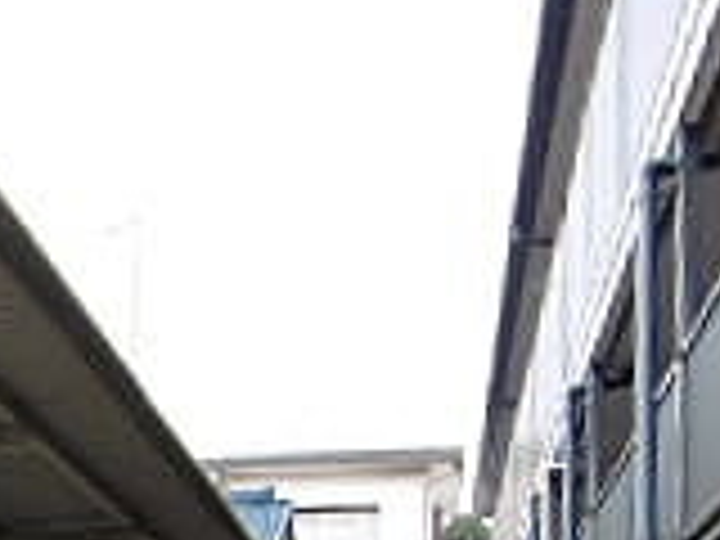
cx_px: -130
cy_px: 837
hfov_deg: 19.3
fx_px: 1997
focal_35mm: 96
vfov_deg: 14.3
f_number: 3.1
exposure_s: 1/160
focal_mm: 4.3
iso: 100
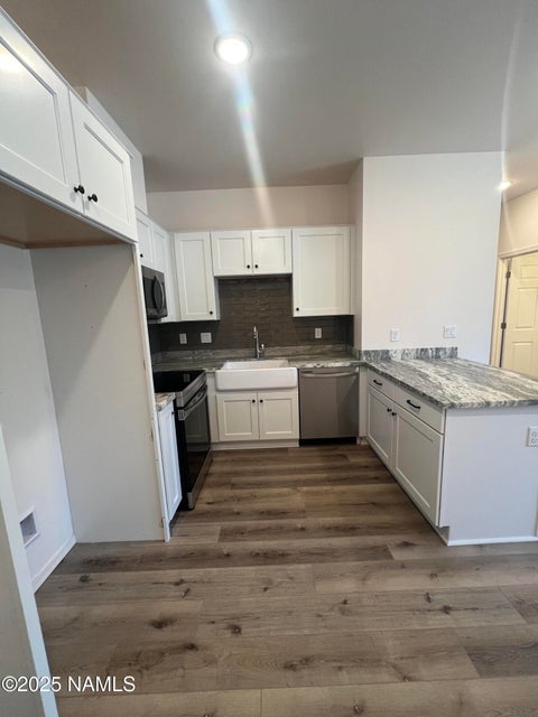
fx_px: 269
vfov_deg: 106.2
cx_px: 269
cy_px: 358
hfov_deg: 89.9
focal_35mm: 13
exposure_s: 1/60
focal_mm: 1.57
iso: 125
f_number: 1.8
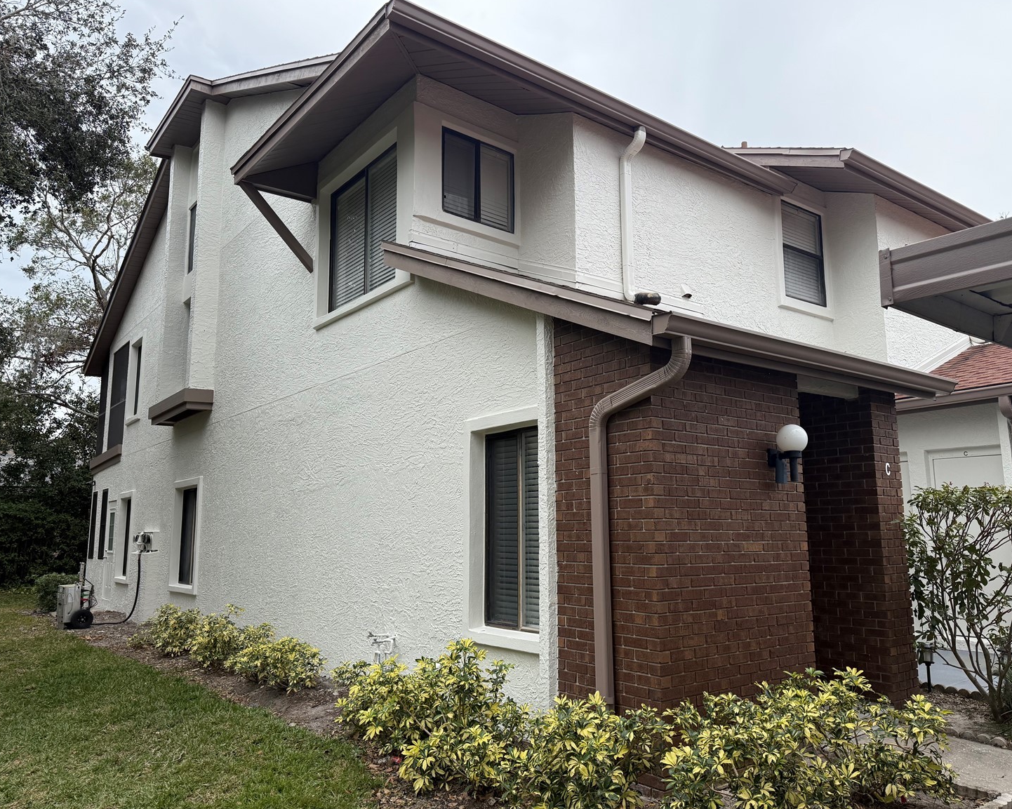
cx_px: 540
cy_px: 401
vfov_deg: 54.9
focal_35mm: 26
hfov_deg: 66.0
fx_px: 779
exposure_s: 1/1493
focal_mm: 6.76
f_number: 1.78
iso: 100
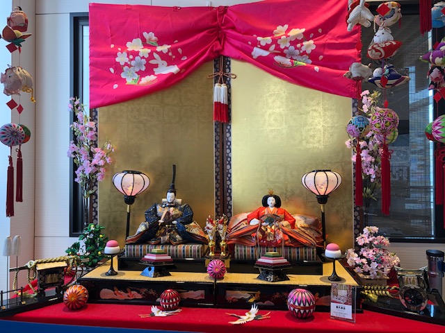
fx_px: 360
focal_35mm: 28
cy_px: 166
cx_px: 222
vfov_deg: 49.7
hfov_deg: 63.4
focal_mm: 3.99
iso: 64
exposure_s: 1/120
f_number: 1.8
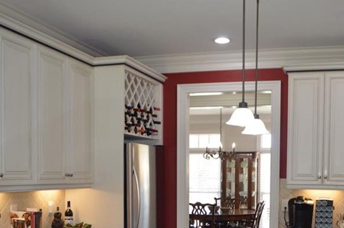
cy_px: 187
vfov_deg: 27.9
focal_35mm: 47
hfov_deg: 41.9
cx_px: 194
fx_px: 449
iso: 400
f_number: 4
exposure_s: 1/100
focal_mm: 18
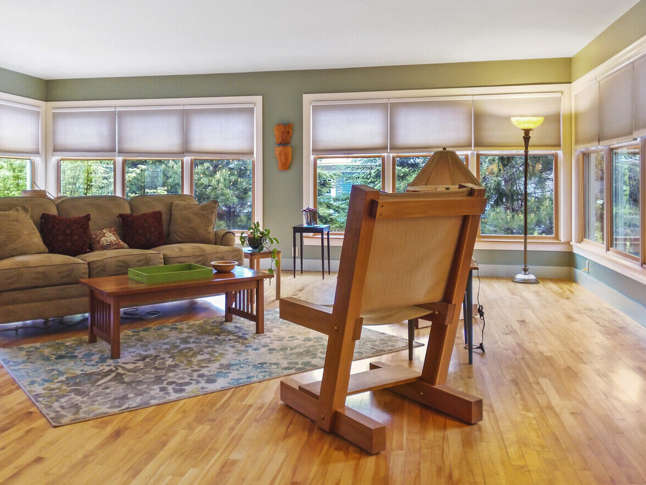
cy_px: 191
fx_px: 560
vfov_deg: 46.5
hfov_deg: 59.8
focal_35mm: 30
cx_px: 281
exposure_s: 1/80
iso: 200
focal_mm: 4.1
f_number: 2.8
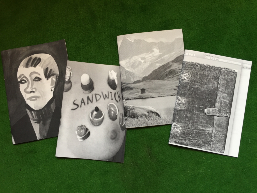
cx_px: 128
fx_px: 215
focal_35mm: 29
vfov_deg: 48.2
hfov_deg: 61.7
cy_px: 96
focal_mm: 4.15
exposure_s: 1/33
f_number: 2.2
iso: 64
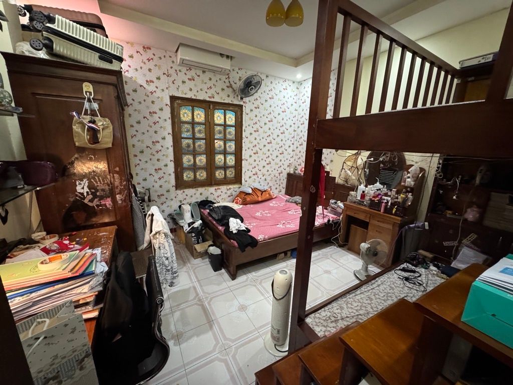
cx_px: 256
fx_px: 207
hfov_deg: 102.1
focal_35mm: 14
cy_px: 192
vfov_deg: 85.7
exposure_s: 1/50
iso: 1250
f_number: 2.2
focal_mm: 2.22
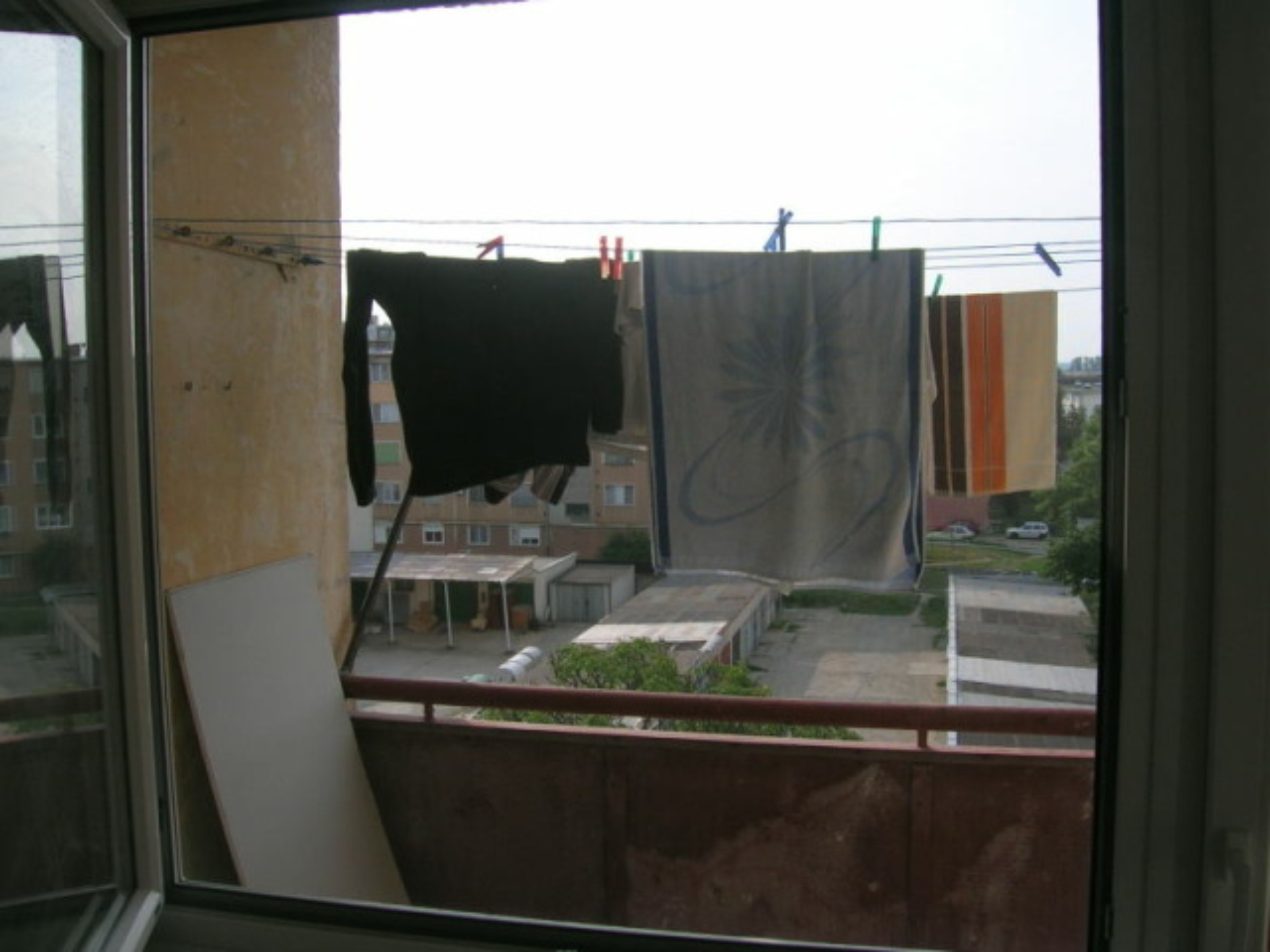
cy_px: 476
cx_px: 635
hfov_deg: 52.6
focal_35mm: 35
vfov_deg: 40.7
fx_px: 1284
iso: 50
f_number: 4.8
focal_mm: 5.4
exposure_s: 1/304
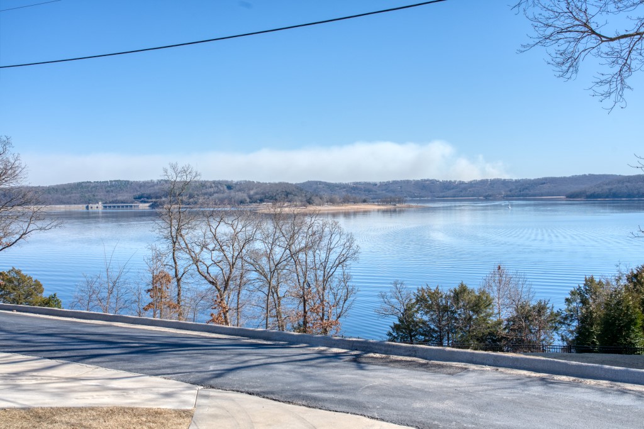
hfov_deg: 47.4
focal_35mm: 41
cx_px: 322
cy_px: 214
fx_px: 733
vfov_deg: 32.6
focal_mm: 41
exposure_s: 1/320
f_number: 9
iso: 100
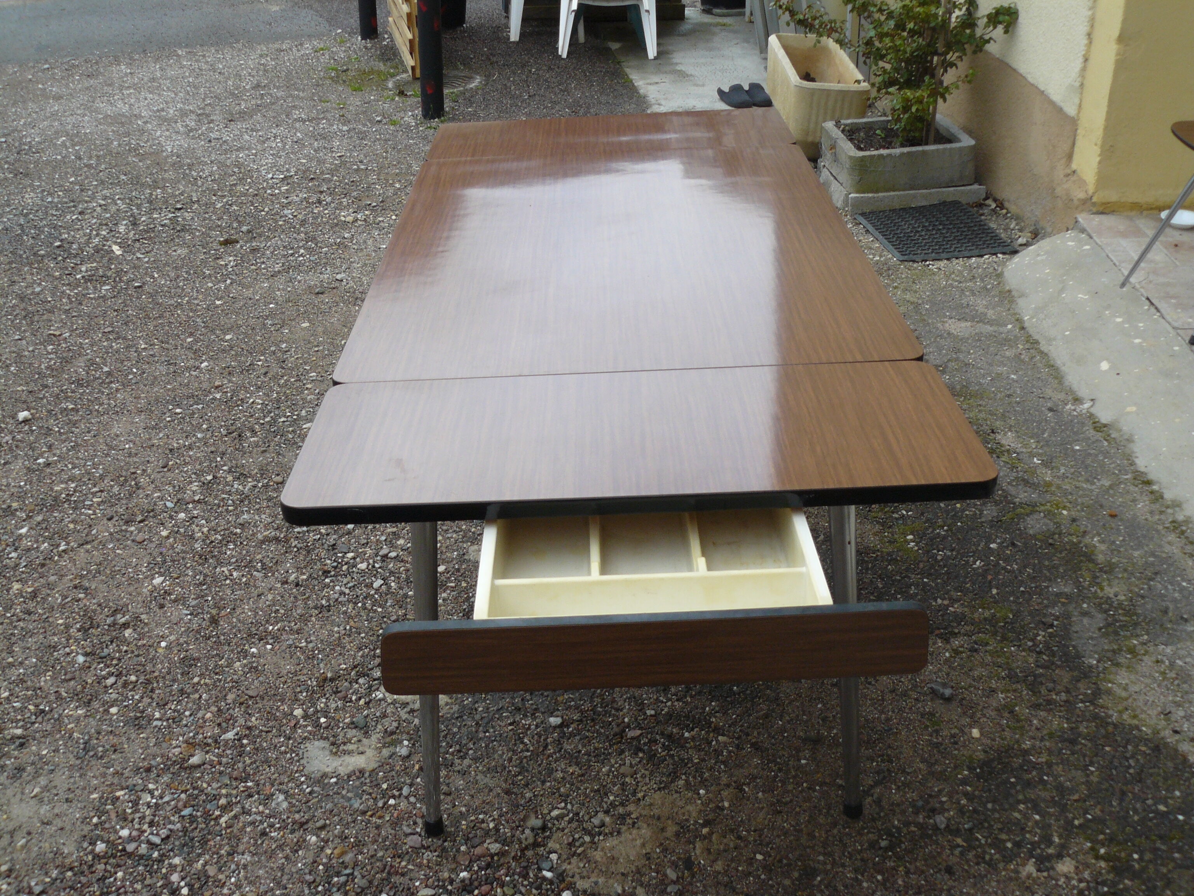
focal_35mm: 36
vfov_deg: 39.7
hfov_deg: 51.4
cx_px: 597
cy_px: 448
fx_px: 1242
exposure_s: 1/200
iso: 100
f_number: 4.5
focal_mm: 6
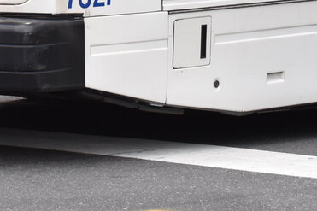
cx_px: 19
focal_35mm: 334
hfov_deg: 6.2
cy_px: -186
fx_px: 2940
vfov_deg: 4.1
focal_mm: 55
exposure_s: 1/250
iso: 400
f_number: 8
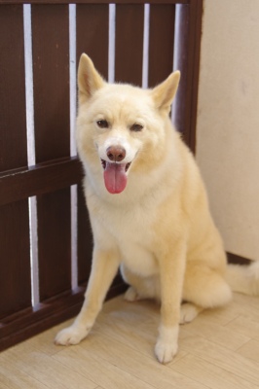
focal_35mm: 57
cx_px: 130
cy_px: 194
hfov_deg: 23.7
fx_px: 616
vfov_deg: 35.1
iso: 320
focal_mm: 38
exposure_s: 1/30
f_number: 2.8
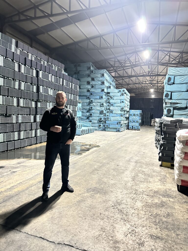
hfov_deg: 56.8
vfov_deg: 71.6
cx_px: 94
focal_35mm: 24
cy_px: 126
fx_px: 174
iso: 3200
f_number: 1.78
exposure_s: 1/17
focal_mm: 6.86
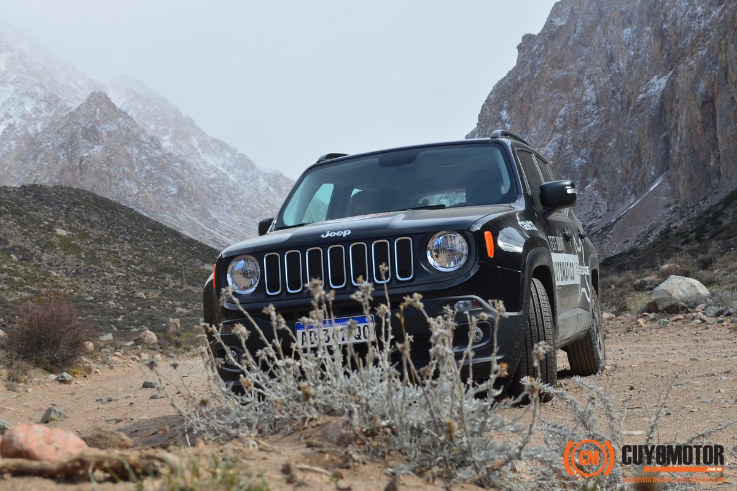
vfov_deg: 22.6
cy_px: 246
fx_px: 1228
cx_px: 368
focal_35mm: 60
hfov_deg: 33.4
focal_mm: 40
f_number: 11
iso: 160
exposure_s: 1/125
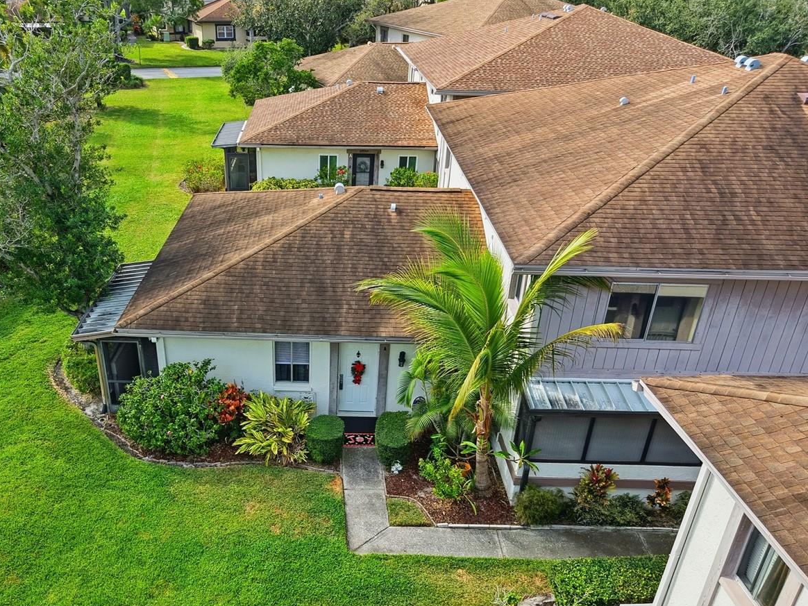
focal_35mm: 33
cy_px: 404
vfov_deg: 42.4
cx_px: 319
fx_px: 770
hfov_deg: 54.9
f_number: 1.8
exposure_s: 1/40
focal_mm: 8.7
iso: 170
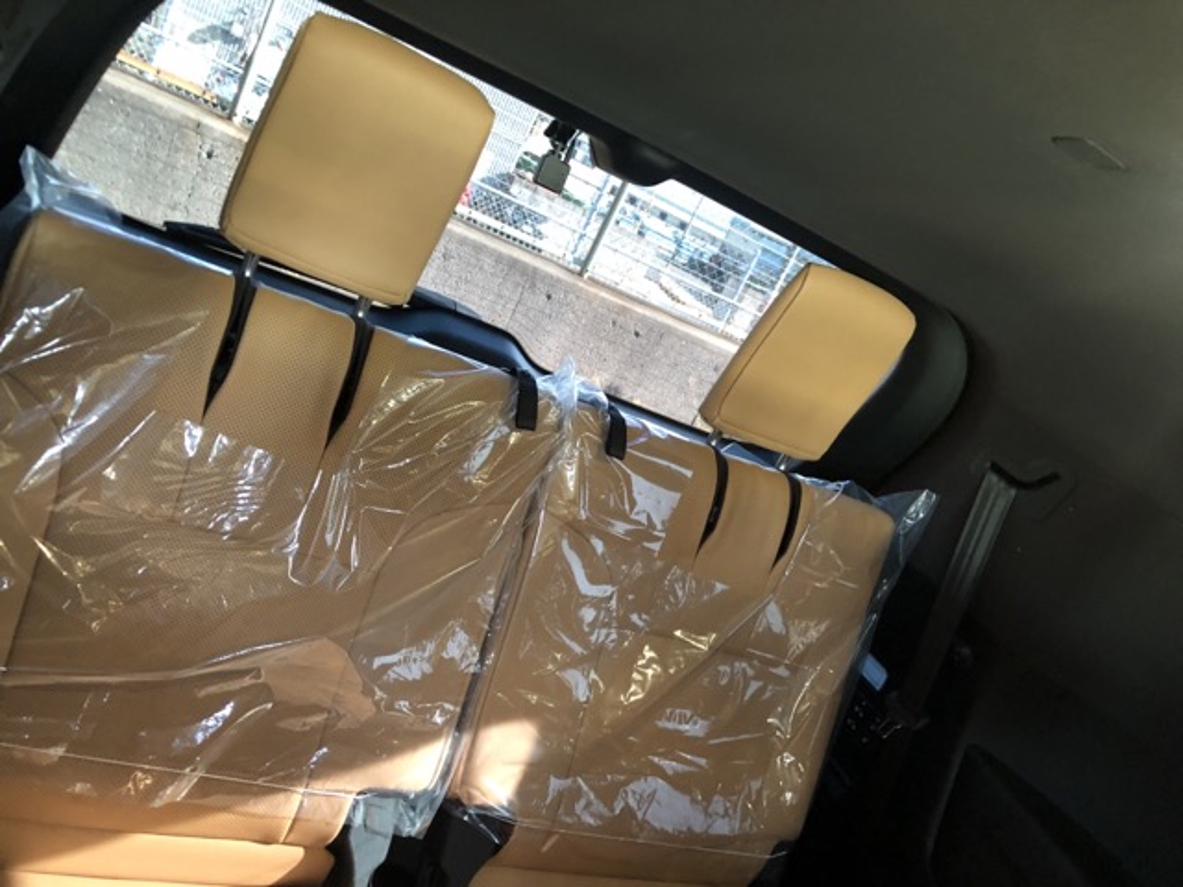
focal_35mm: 28
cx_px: 592
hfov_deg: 63.4
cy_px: 444
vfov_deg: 49.7
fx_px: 957
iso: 100
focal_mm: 3.99
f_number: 1.8
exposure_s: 1/5
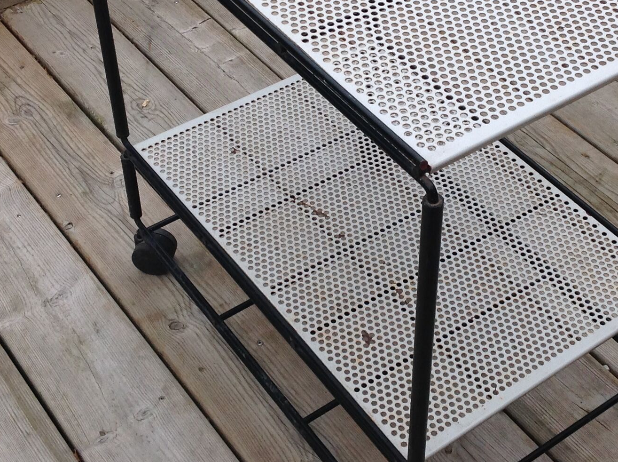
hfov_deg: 28.2
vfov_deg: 21.2
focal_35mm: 69
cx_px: 363
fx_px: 1230
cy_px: 144
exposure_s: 1/1890
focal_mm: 4.28
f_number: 2.4
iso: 50
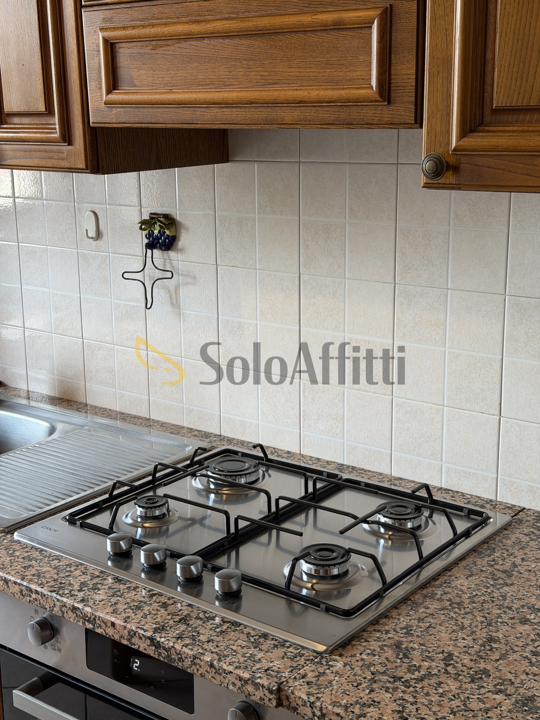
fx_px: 998
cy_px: 360
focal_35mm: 48
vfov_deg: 39.7
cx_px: 270
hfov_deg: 30.3
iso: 100
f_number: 1.78
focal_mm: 6.76
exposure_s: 1/95
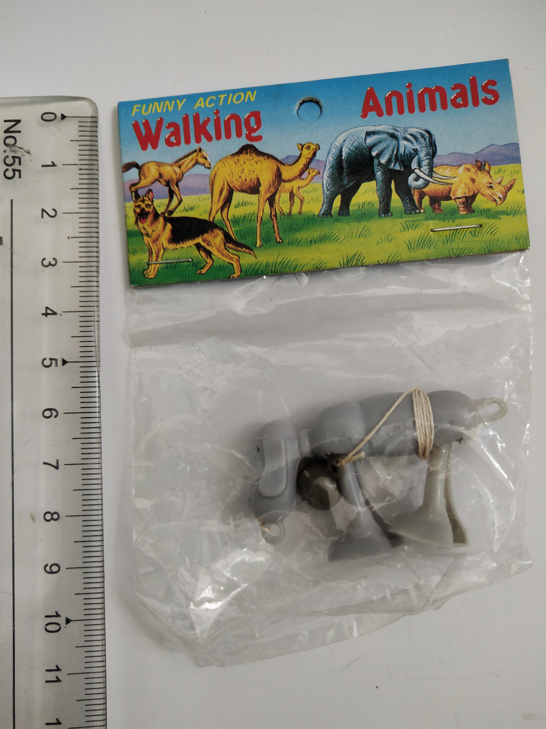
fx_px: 631
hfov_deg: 46.8
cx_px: 273
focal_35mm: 30
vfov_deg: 60.0
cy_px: 364
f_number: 1.8
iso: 137
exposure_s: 1/100
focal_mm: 3.95
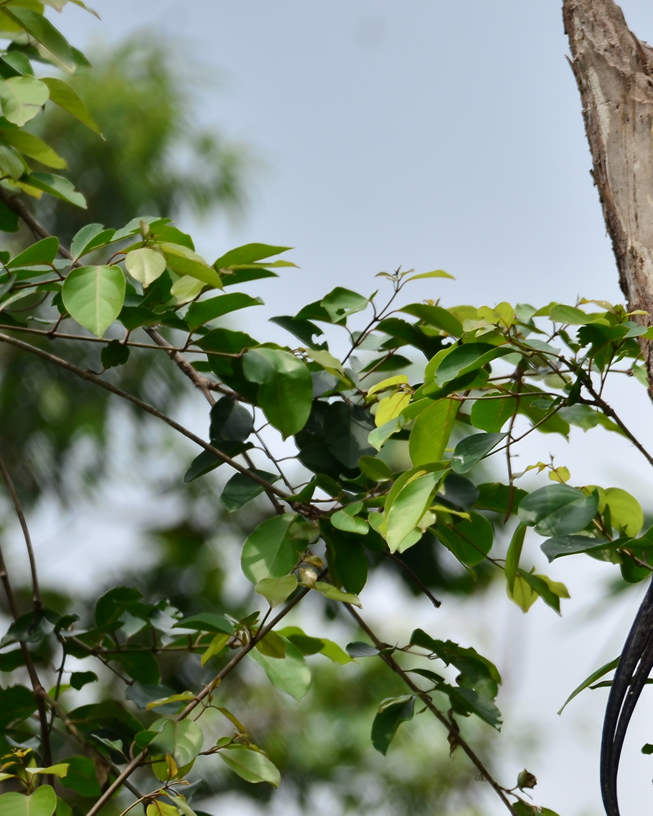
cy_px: 576
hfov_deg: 1.7
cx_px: 915
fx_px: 21695
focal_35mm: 898
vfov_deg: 2.2
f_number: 5.6
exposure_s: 1/640
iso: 110
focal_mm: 280
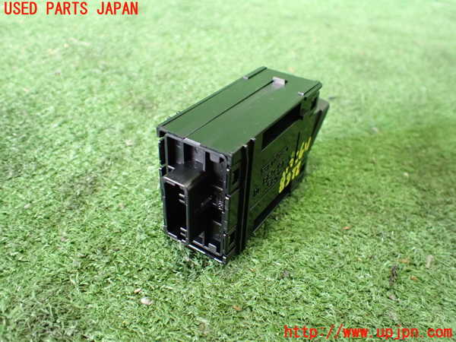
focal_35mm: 30
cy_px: 171
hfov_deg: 60.0
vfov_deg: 46.8
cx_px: 228
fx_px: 395
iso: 800
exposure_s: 1/40
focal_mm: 5.4
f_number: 2.3
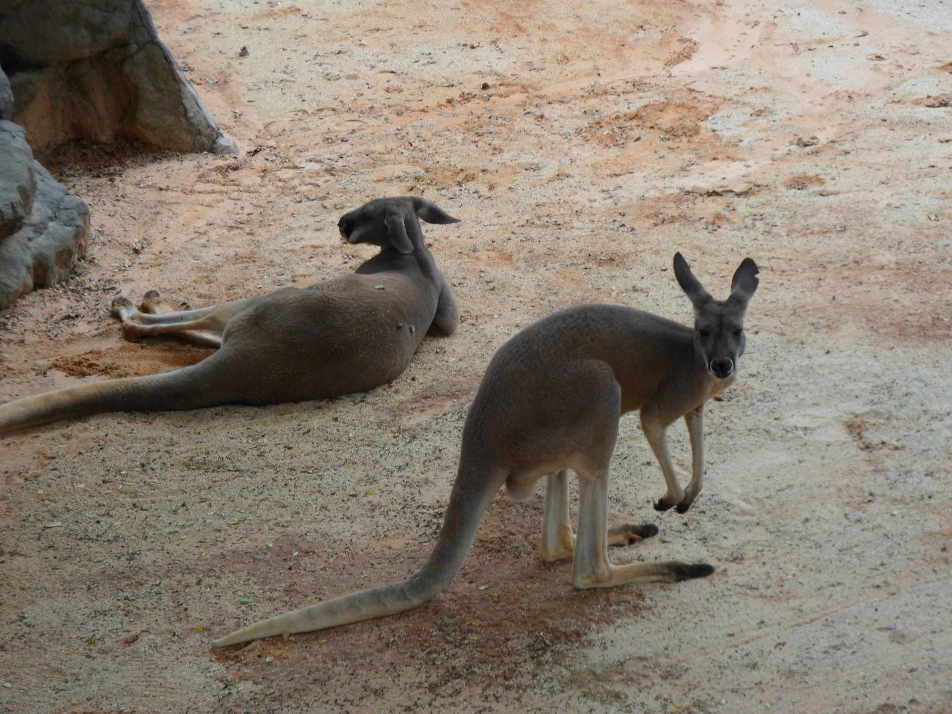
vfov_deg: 14.1
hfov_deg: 18.7
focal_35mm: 105
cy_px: 357
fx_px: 2888
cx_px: 476
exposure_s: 1/60
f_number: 5.3
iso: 80
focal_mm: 17.7
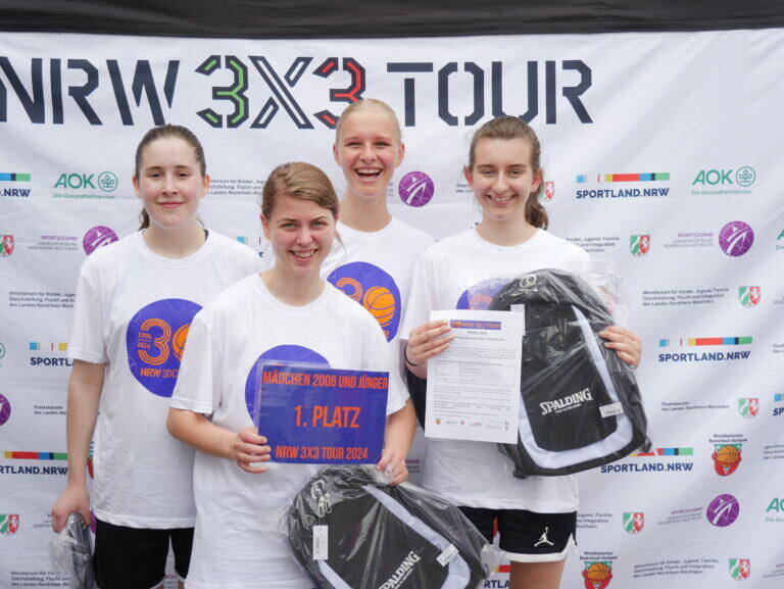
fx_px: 997
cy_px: 294
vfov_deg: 32.9
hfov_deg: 42.9
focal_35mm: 44
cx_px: 392
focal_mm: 22
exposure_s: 1/320
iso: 200
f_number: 4.2
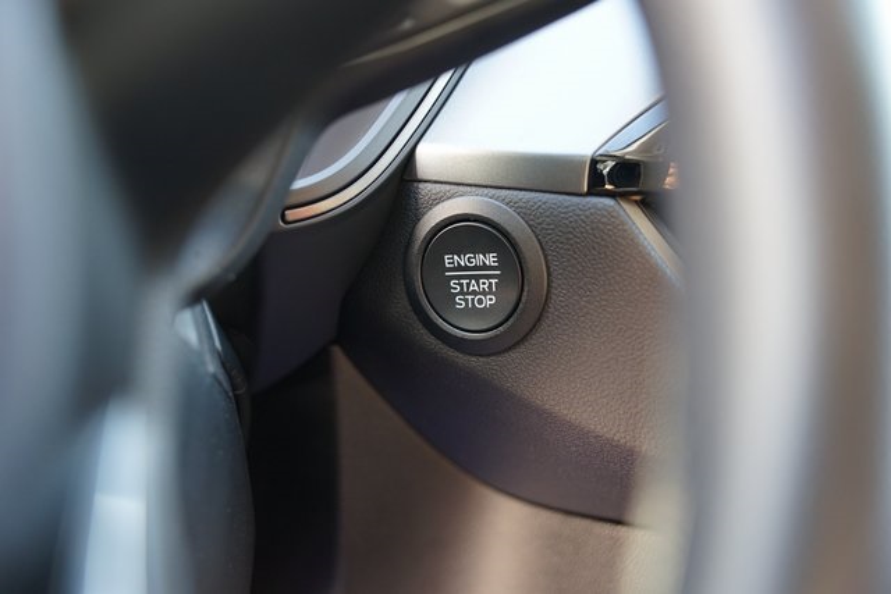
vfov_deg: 30.5
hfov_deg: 44.5
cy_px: 297
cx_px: 446
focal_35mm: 44
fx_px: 1089
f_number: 4
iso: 800
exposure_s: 1/60
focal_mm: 44
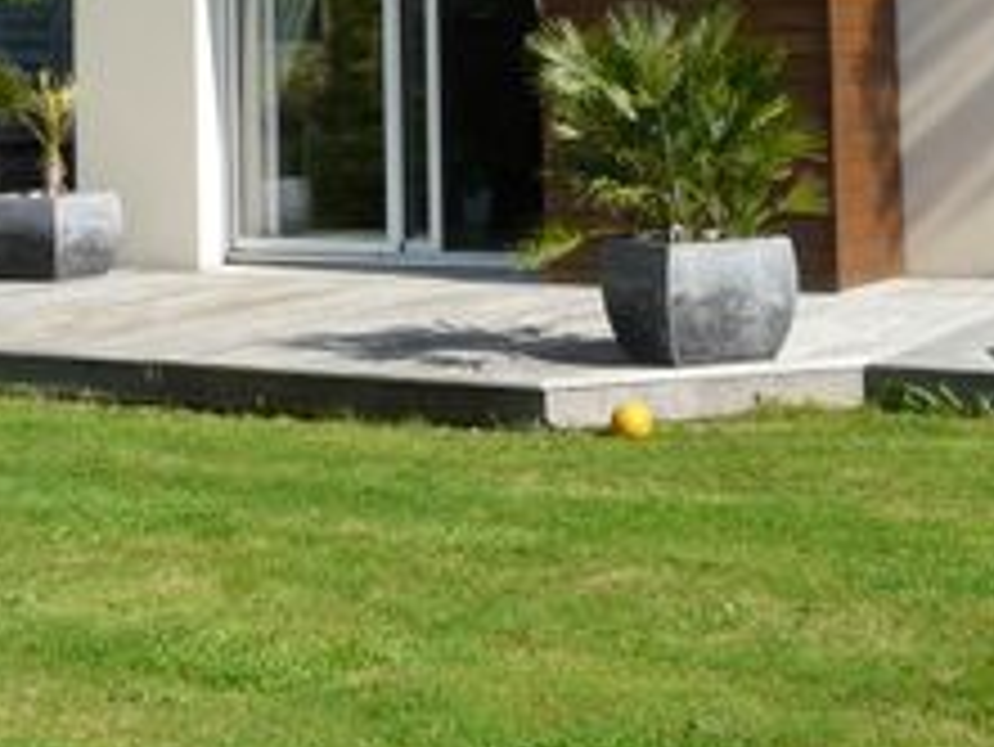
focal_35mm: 76
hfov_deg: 25.6
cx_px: 450
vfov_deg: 18.7
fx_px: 2184
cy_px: -50
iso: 100
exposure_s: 1/320
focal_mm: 4.6
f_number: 5.6
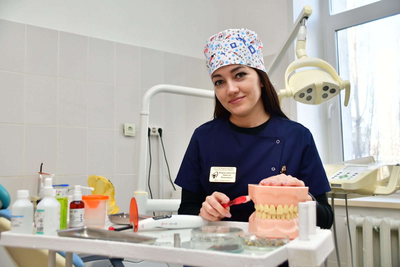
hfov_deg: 49.5
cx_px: 200
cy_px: 134
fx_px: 433
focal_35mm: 39
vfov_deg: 34.2
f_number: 4
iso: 360
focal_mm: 26
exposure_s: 1/200
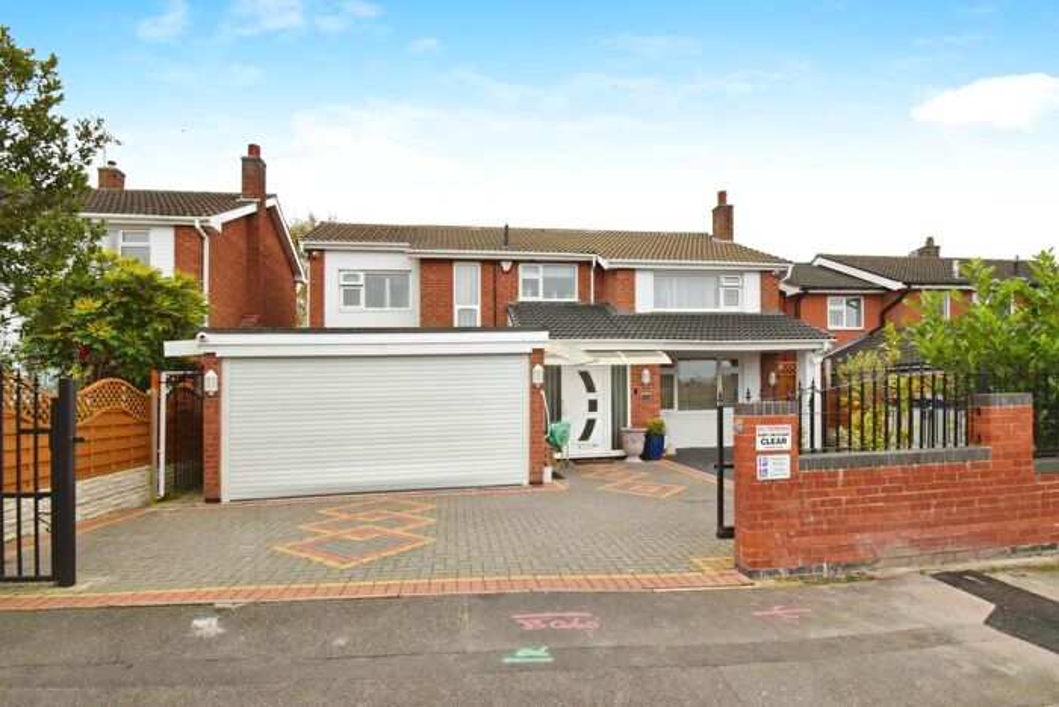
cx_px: 530
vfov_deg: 69.7
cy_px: 354
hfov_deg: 92.4
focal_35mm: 17
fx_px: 508
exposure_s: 1/80
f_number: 10
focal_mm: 11.5
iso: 1000
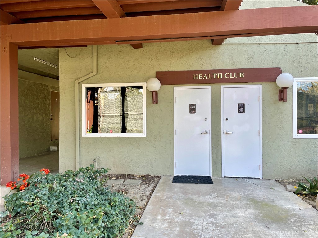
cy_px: 119
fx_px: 239
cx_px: 159
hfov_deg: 67.3
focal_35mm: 26
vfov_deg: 53.1
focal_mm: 4.2
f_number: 1.6
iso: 32
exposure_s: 1/181
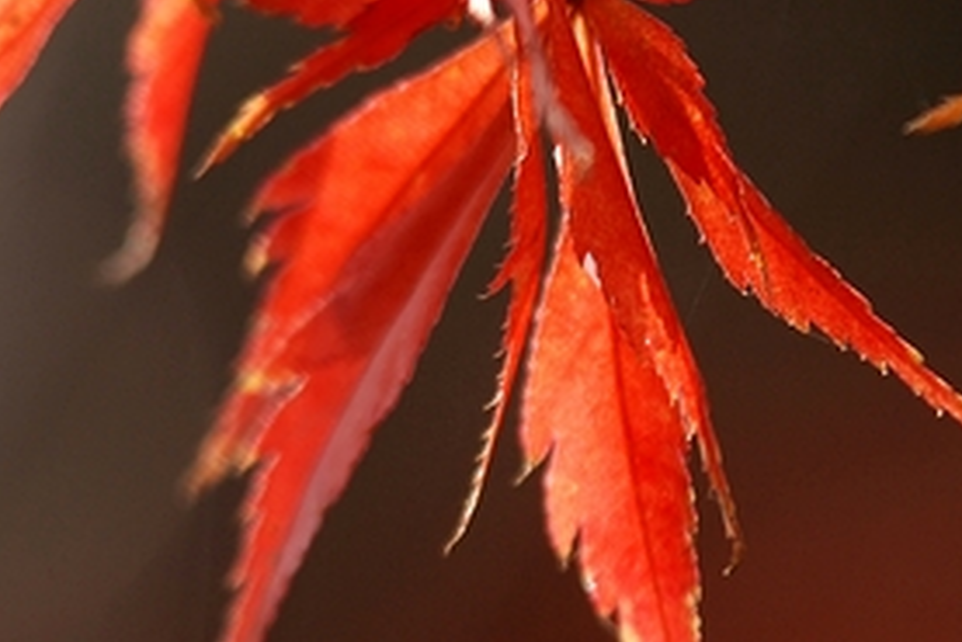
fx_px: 23179
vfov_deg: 1.6
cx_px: 663
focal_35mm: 867
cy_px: 260
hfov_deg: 2.4
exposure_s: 1/160
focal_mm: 200
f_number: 4.5
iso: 100
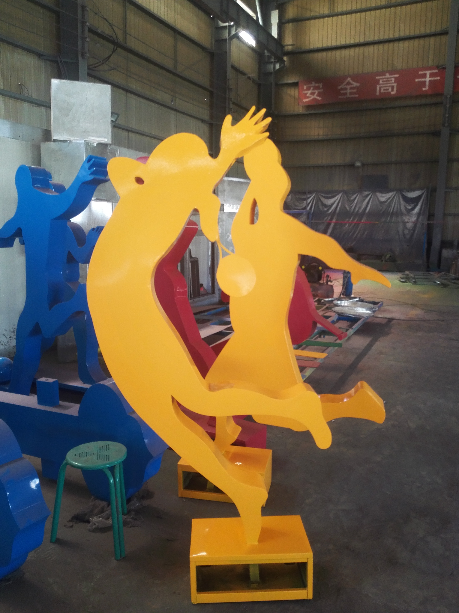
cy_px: 306
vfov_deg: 61.7
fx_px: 513
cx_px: 230
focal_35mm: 29
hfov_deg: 48.2
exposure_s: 1/33.3
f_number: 2
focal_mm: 3.8
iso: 100
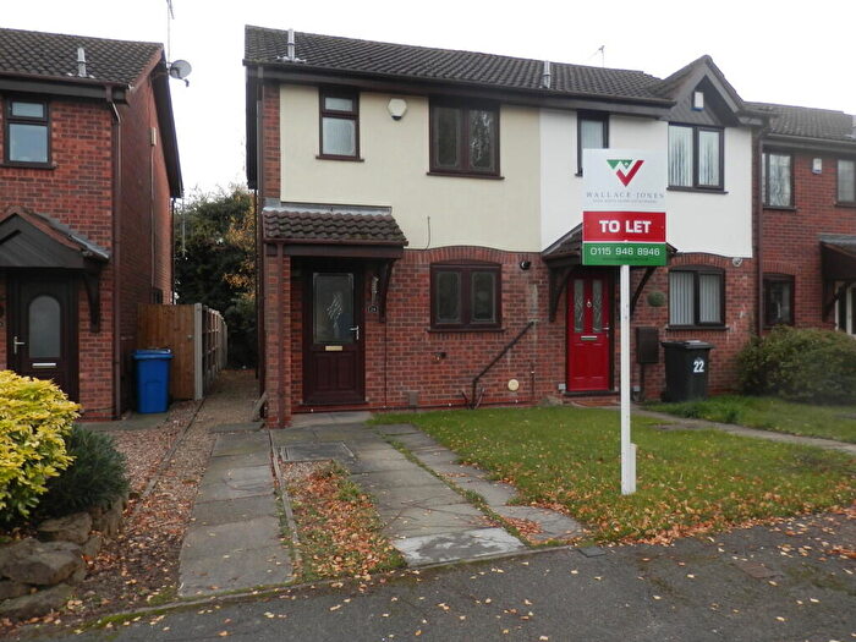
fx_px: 618
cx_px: 428
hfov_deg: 69.4
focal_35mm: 25
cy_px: 321
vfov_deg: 54.9
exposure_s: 1/250
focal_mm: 4.5
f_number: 3
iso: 80
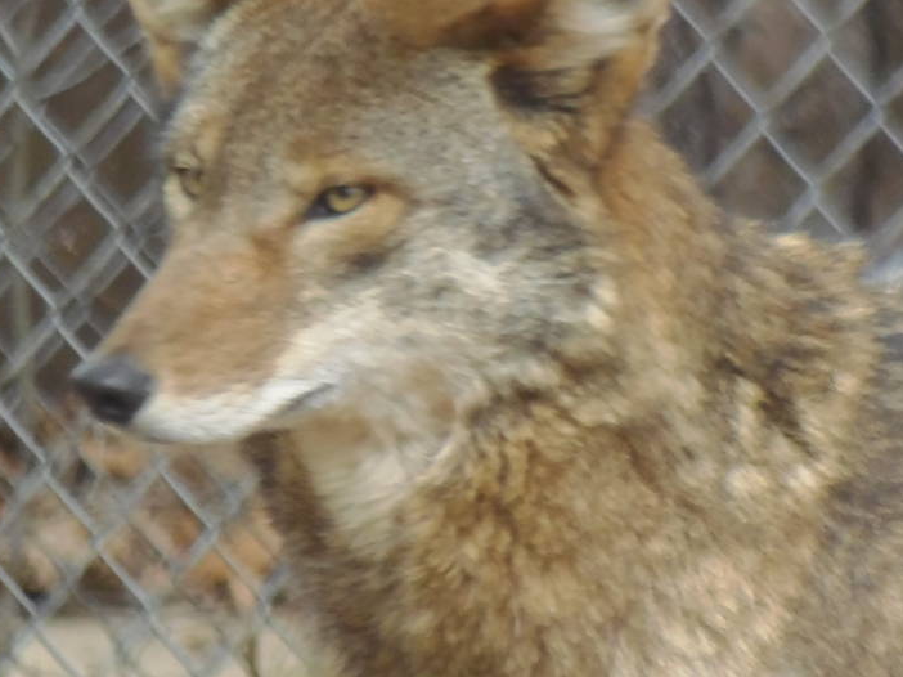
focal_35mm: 1970
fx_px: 51372
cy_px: 493
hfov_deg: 1.0
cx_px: 314
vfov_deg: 0.8
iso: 200
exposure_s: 1/40
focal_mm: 154.8
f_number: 5.7
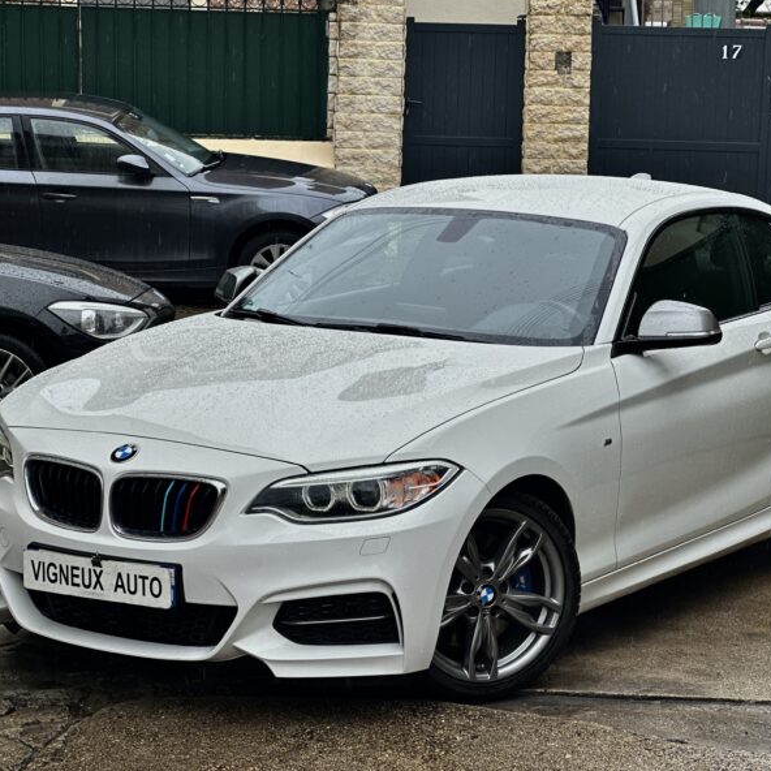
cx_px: 435
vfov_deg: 18.9
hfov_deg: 18.9
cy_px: 383
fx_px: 2318
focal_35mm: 92
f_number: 2.8
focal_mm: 9
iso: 32
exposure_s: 1/395
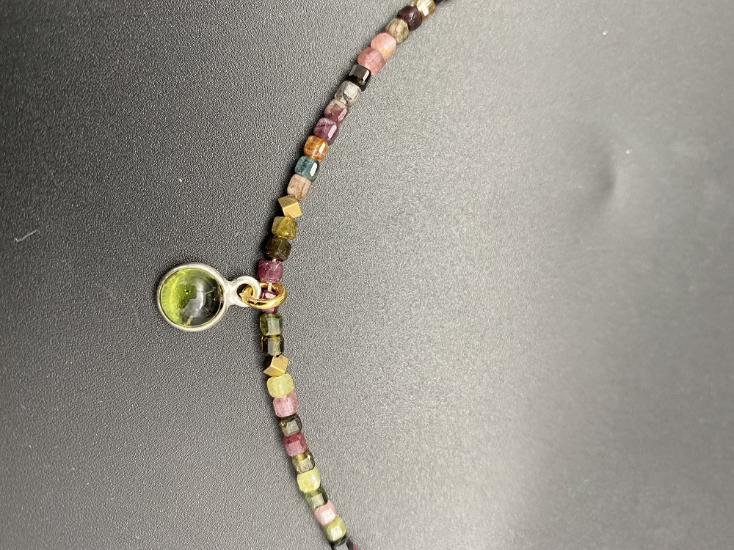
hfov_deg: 67.3
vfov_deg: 53.1
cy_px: 275
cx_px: 367
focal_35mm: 26
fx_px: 551
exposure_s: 1/50
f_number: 1.8
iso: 125
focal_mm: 4.25
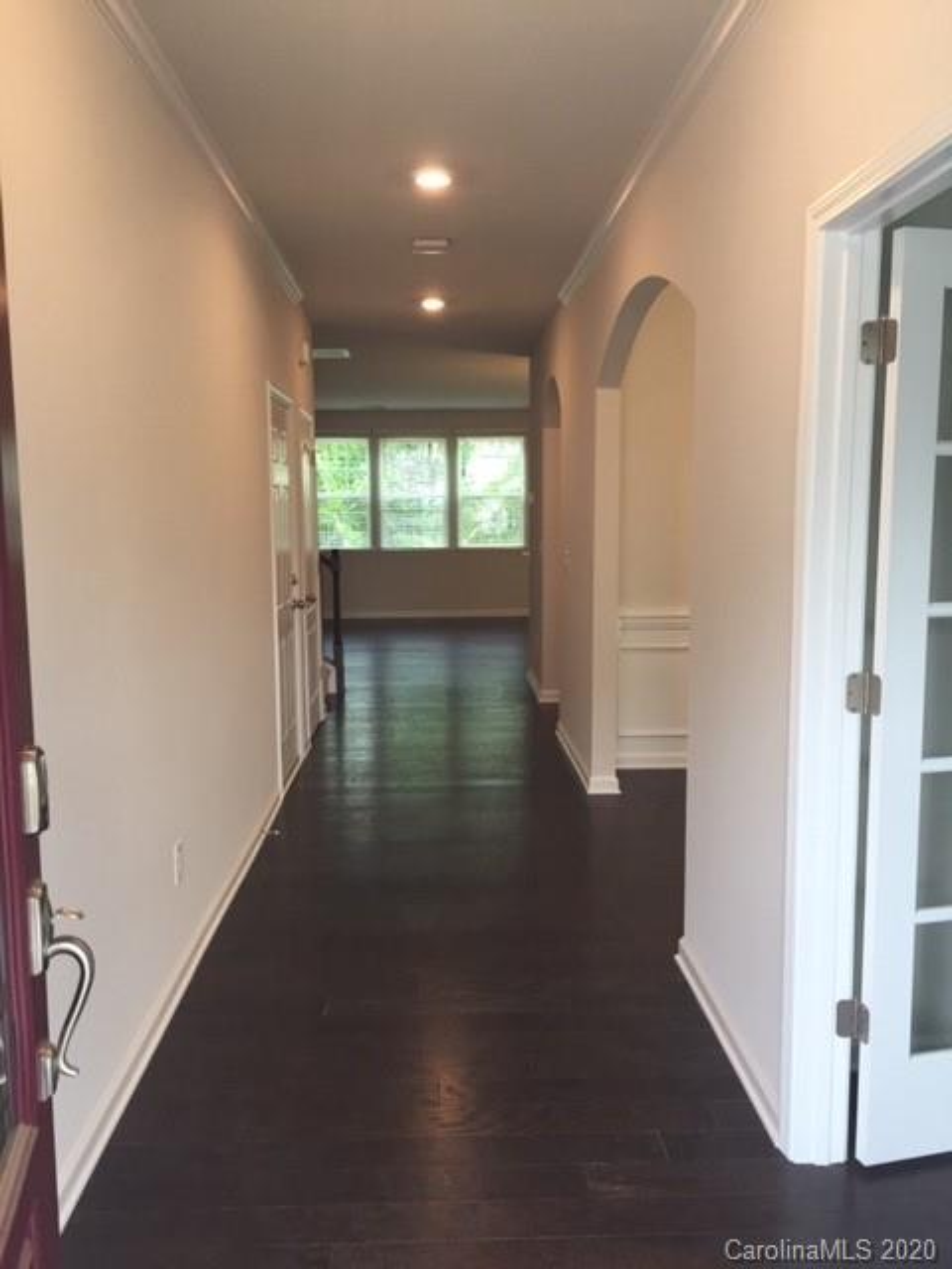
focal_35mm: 29
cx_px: 476
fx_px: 1063
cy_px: 634
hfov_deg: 48.2
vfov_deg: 61.7
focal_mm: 4.15
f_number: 2.2
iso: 32
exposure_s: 1/30
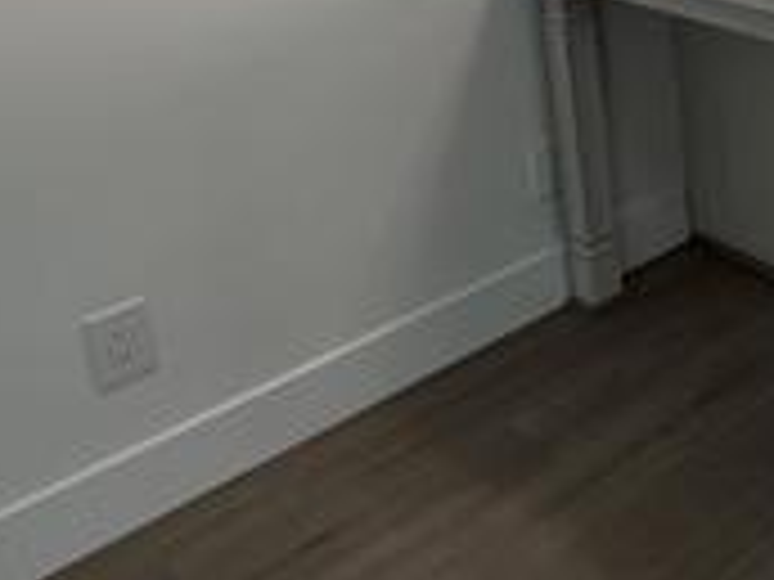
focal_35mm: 52
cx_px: 1044
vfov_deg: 25.0
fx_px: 1163
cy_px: -135
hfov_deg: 28.8
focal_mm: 2.22
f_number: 2.2
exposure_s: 1/120
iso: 100
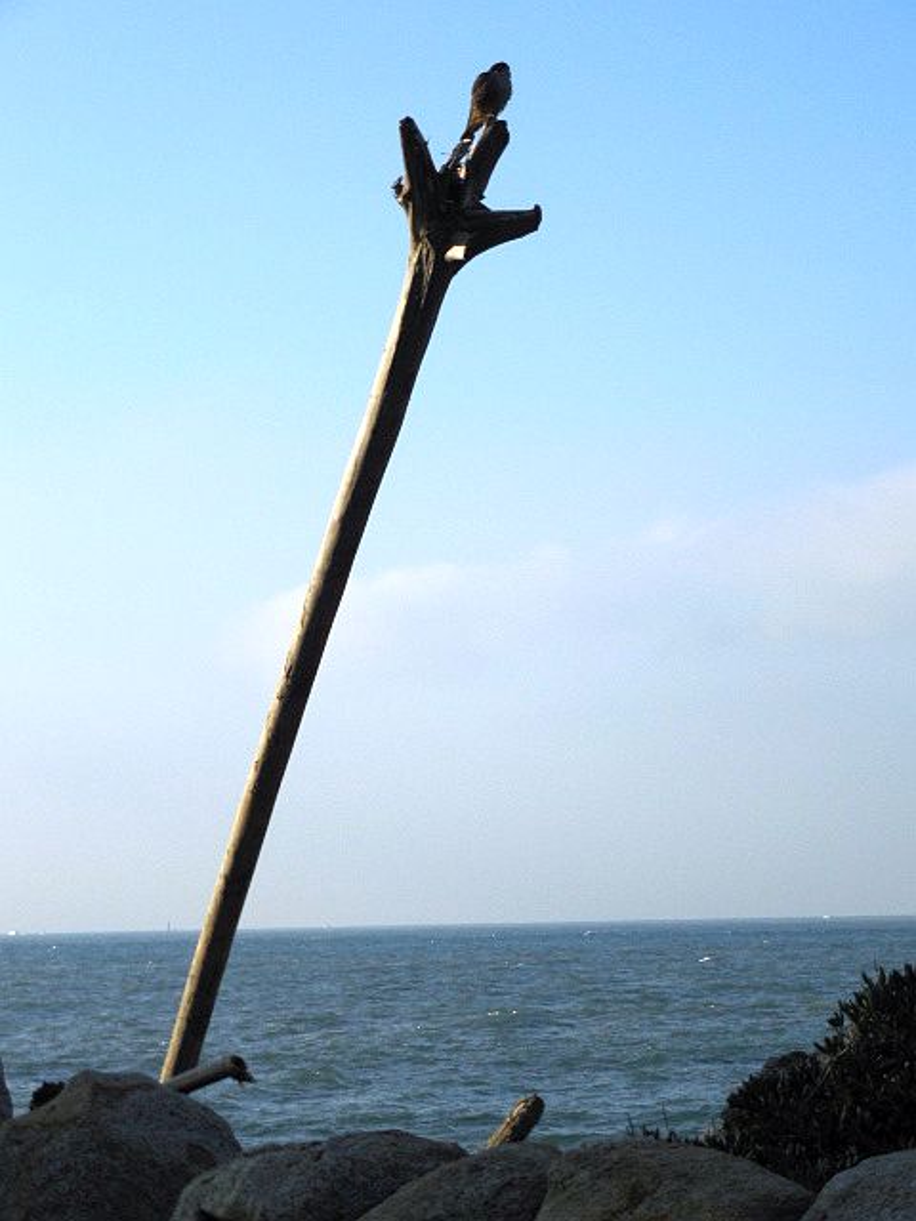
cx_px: 458
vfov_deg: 18.5
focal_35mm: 106
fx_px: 3740
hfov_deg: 14.0
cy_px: 610
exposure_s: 1/1000
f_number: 4.7
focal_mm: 19.1
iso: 125
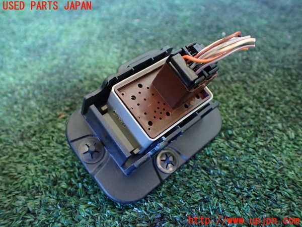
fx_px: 262
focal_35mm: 30
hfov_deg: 60.0
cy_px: 114
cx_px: 151
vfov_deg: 46.8
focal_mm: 5.4
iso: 800
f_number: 2.3
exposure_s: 1/40
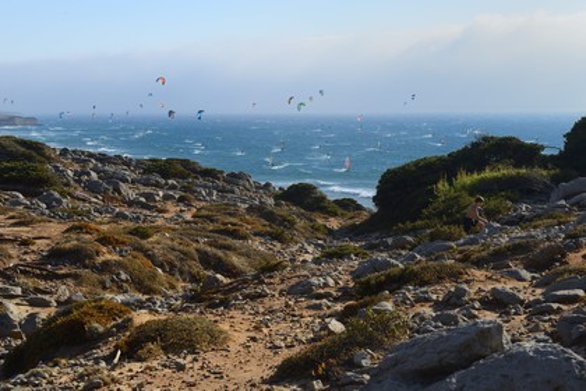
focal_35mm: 62
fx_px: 1009
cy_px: 196
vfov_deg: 21.9
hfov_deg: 32.4
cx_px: 293
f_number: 10
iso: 200
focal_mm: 62
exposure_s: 1/400
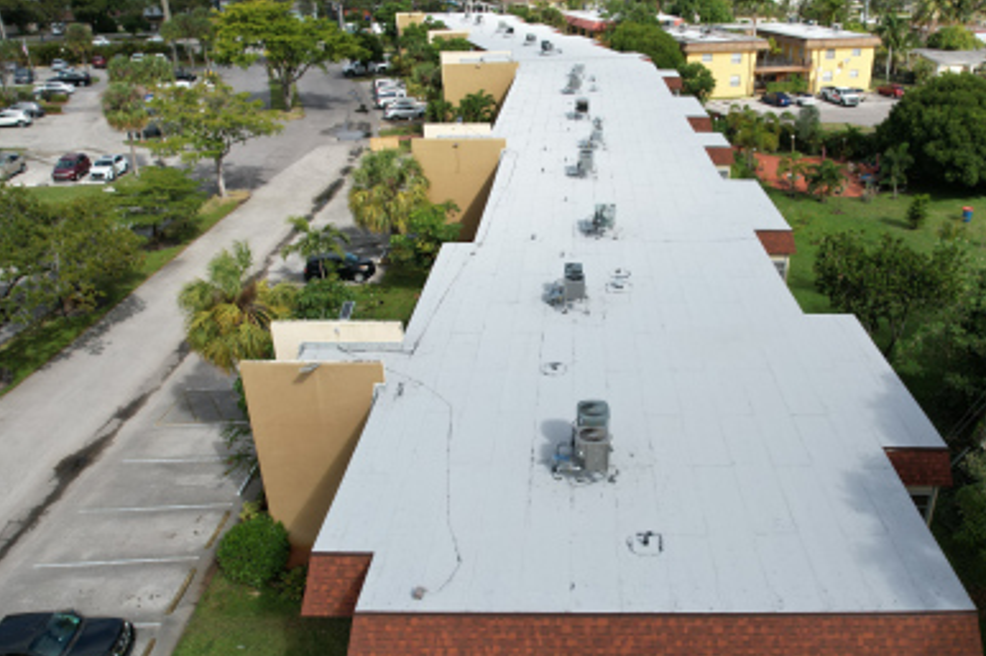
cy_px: 328
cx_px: 568
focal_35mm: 29
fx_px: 794
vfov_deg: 44.9
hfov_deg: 63.3
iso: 100
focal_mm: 8.38
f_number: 2.8
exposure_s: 1/2000
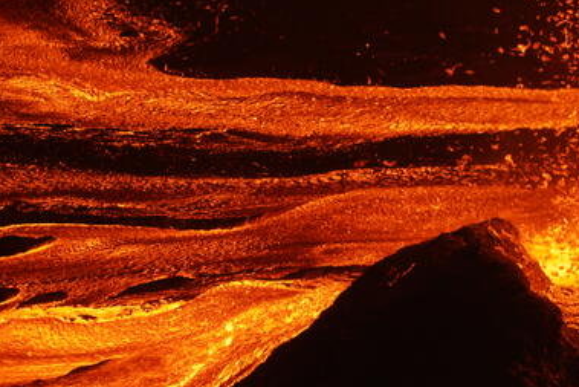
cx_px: 286
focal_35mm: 317
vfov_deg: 4.3
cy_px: 157
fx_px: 5100
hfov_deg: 6.5
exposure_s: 1/100
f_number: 6.3
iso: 640
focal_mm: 200
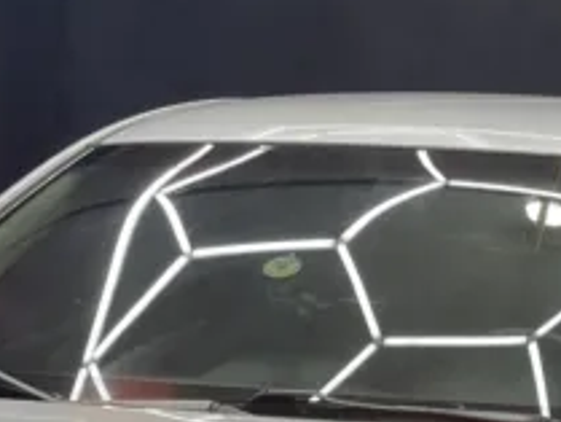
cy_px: 543
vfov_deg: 7.5
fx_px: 3178
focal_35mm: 196
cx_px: 231
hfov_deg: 10.1
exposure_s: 1/100
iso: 100
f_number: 2.2
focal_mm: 7.5
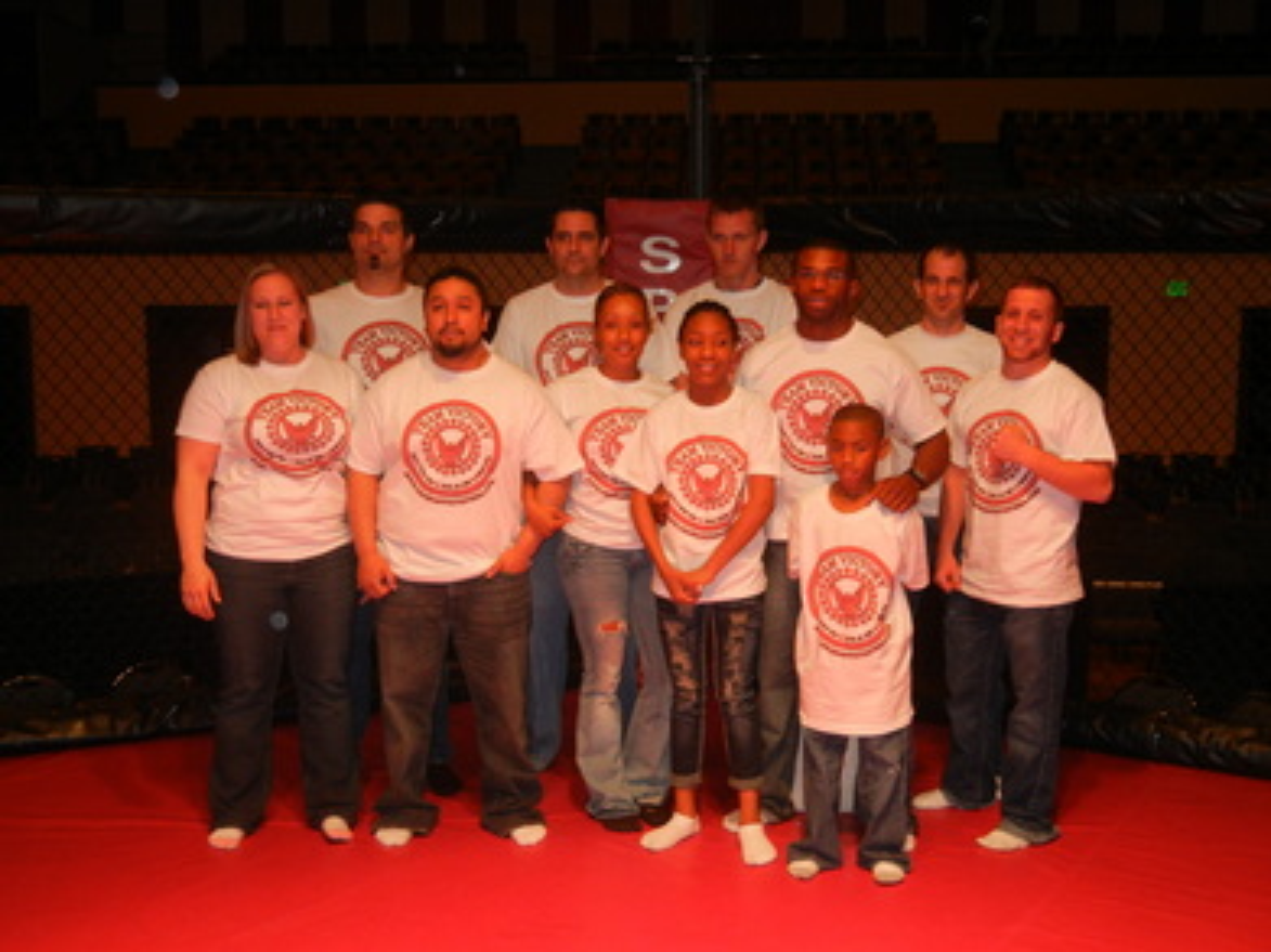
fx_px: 1432
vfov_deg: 36.8
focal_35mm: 39
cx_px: 636
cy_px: 476
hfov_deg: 47.9
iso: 252
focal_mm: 7.1
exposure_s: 1/30
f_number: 3.7
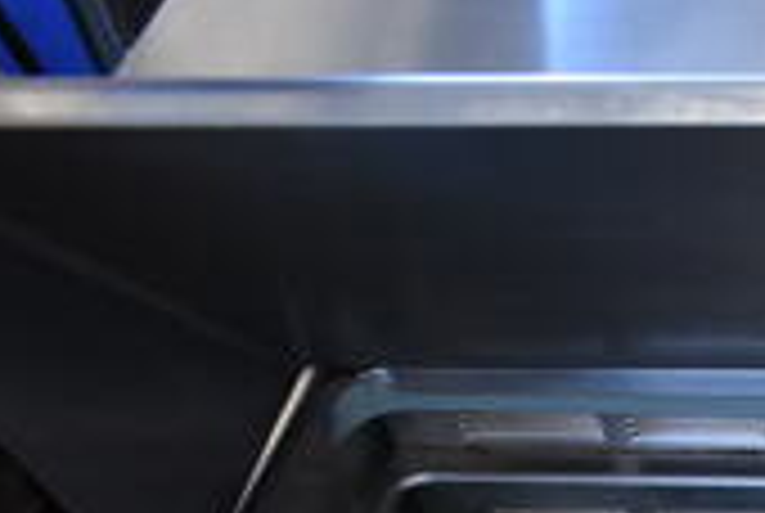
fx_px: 2065
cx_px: 1292
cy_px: 832
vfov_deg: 13.2
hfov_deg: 17.7
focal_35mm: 97
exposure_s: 1/30
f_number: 3.5
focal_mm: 18
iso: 640
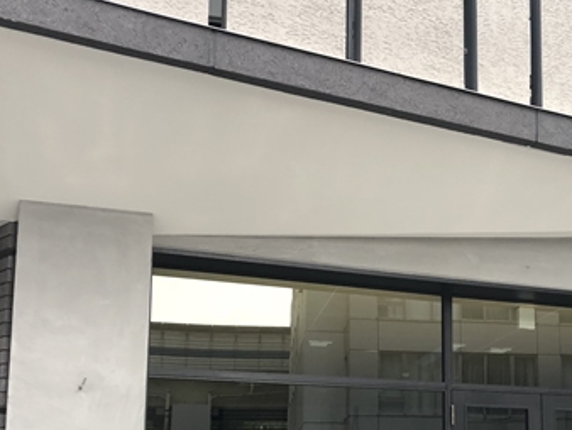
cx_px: 428
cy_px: 379
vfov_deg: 26.7
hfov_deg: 35.4
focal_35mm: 53
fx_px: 876
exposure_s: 1/30
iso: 32
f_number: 1.8
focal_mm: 3.99
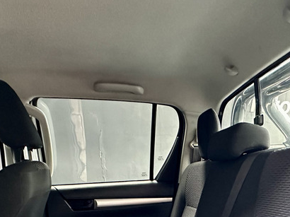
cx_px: 187
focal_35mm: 35
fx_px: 293
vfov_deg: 32.5
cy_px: 269
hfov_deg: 51.9
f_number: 2.2
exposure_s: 1/60
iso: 1000
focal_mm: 2.22
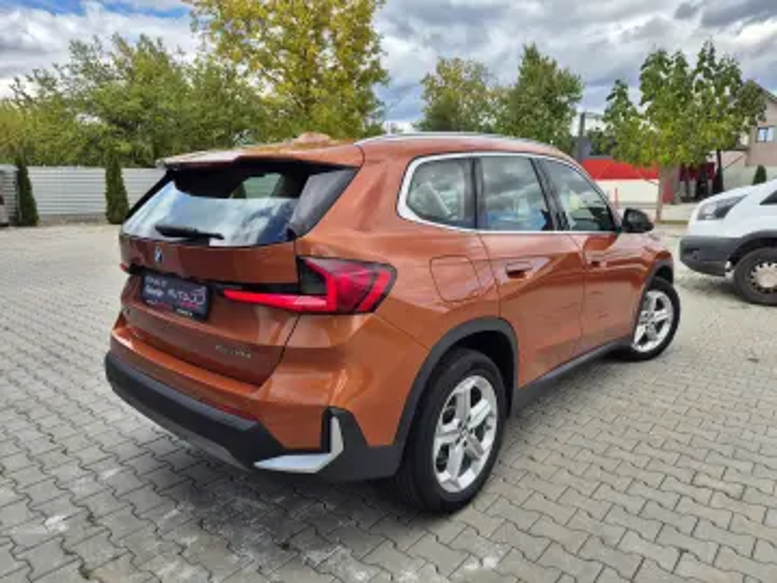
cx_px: 388
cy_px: 292
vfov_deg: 58.9
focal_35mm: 23
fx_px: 516
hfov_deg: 73.9
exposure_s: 1/800
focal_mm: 5.4
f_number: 1.8
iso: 25
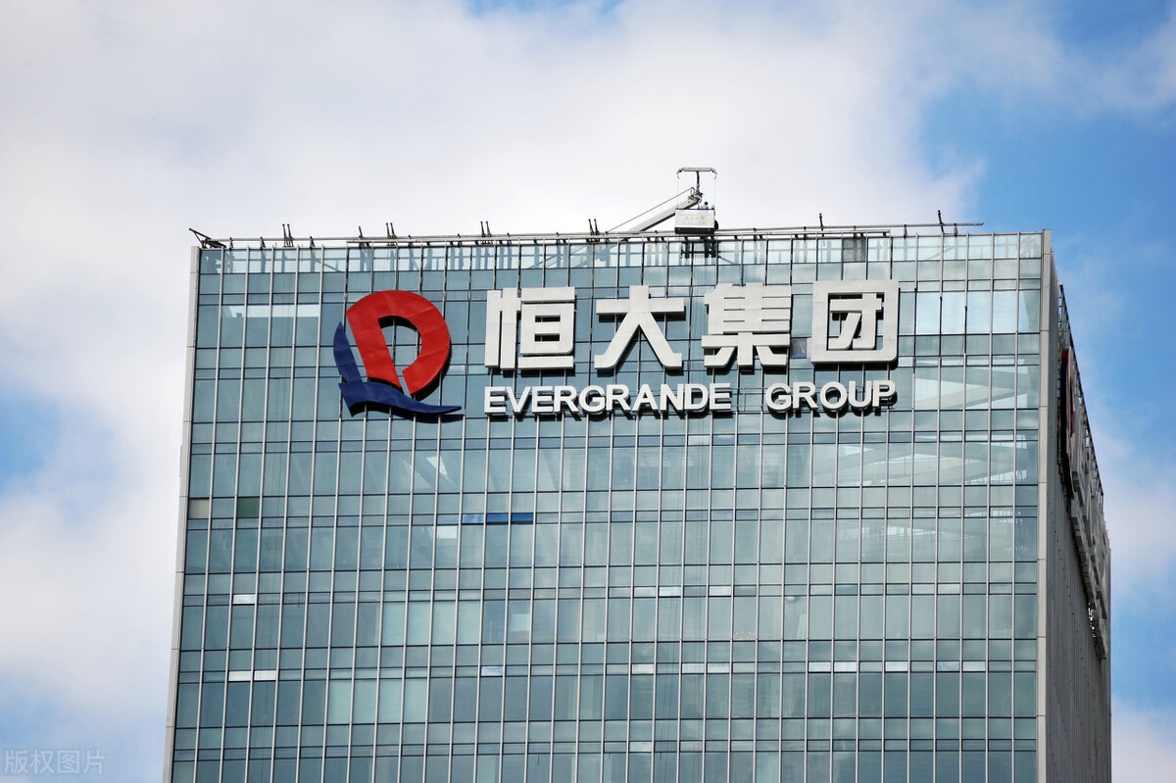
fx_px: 9795
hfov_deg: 6.9
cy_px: 392
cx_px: 588
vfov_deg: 4.6
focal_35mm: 300
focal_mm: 300
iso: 200
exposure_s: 1/1250
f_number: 5.6
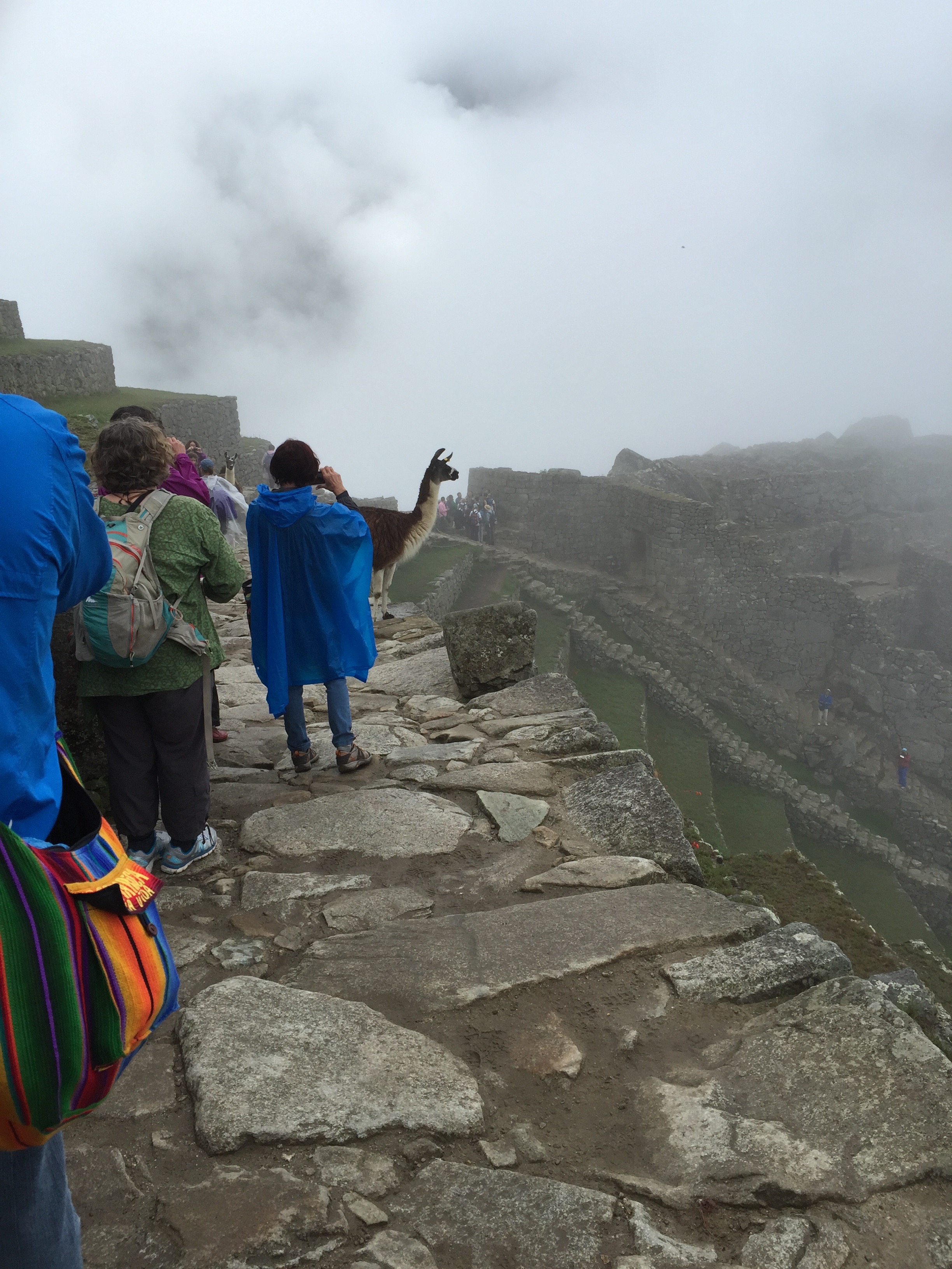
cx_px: 476
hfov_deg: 48.2
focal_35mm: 29
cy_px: 634
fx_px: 1063
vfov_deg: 61.7
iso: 32
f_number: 2.2
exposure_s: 1/879
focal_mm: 4.15
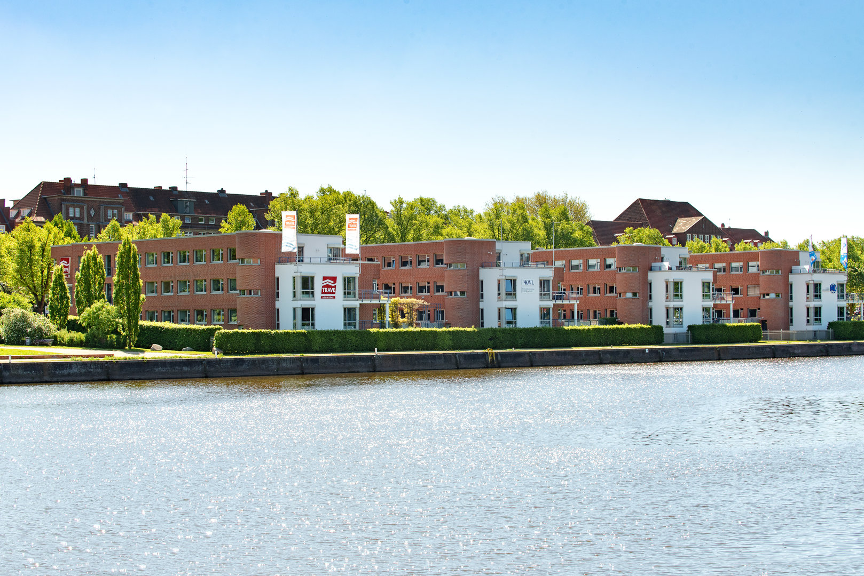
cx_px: 432
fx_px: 1681
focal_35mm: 70
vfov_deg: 19.5
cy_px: 288
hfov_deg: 28.8
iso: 100
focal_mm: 70
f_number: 11
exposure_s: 1/125
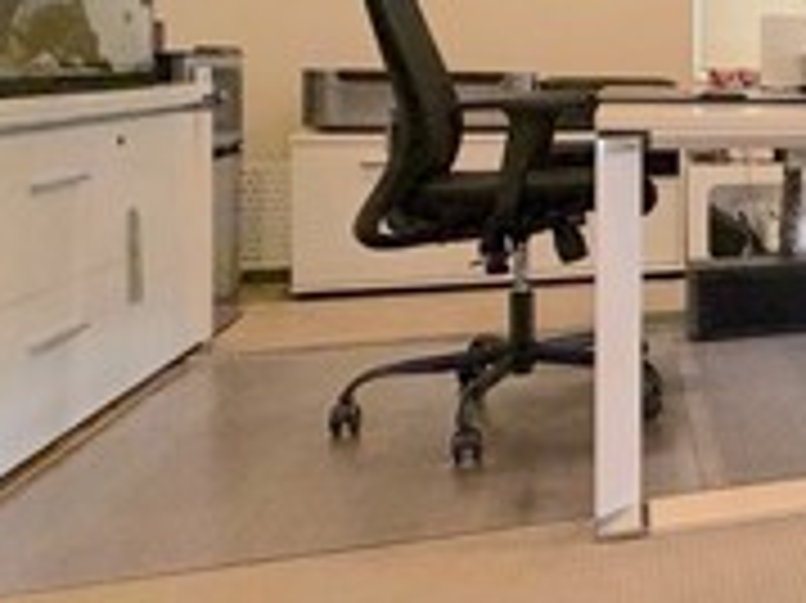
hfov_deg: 27.5
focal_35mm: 50
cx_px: 1184
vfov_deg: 28.4
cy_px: 108
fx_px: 1163
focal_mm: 2.22
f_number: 2.2
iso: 160
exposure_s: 1/60
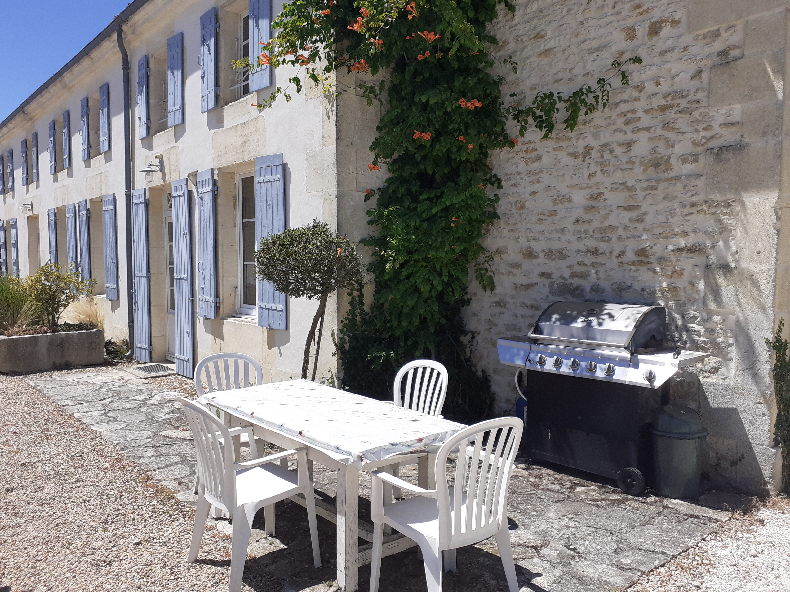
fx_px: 616
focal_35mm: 27
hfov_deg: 65.3
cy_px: 296
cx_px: 395
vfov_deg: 51.4
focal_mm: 3.6
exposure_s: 1/2532
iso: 40
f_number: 1.9
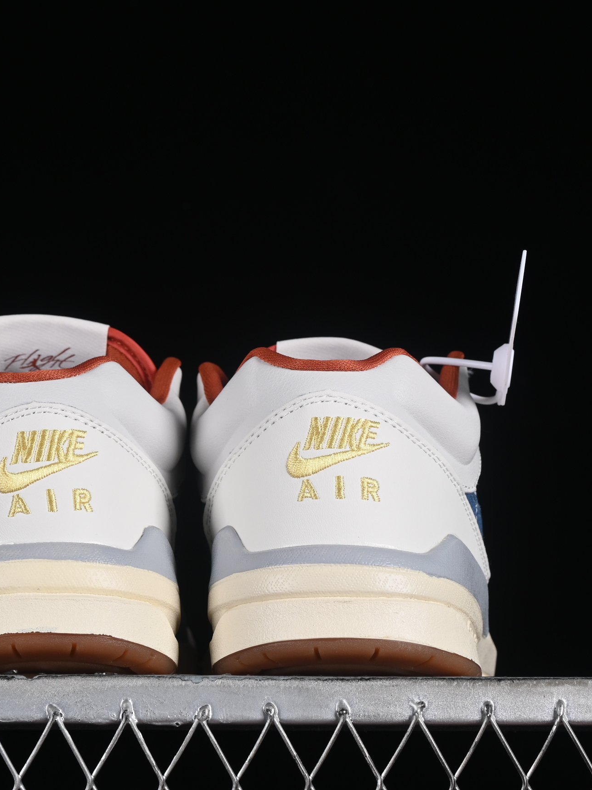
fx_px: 2645
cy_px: 416
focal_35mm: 116
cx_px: 221
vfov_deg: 17.0
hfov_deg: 12.8
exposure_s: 1/80
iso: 160
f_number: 8
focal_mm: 50
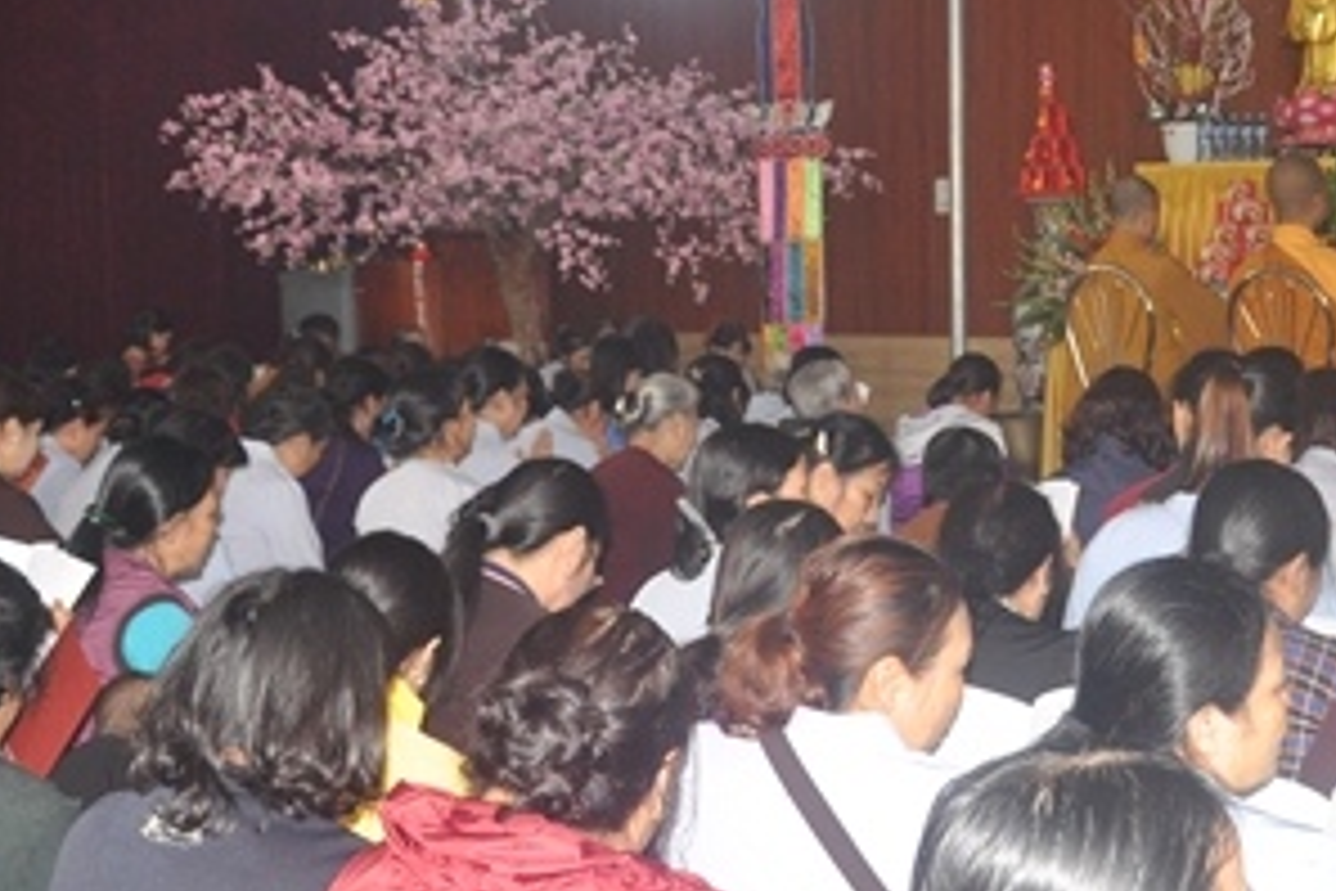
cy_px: 387
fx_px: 2189
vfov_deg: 23.0
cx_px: 1008
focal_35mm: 59
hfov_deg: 33.2
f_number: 5
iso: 640
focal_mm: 18
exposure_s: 1/60
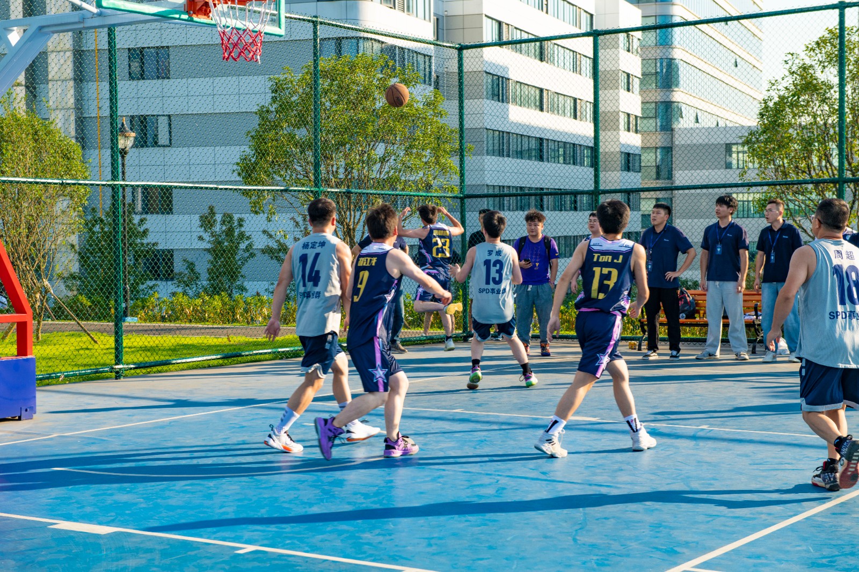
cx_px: 430
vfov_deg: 21.9
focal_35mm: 62
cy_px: 286
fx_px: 1479
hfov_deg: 32.4
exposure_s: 1/400
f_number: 7.1
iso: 200
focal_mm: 62
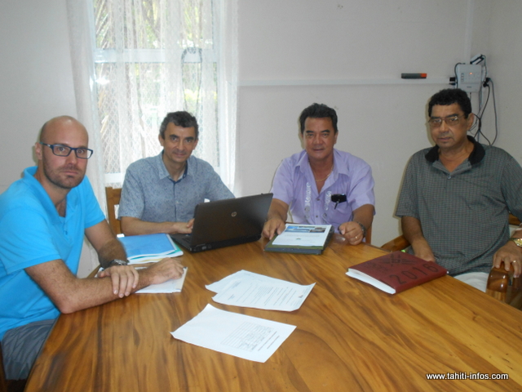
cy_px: 196
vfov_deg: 41.8
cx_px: 261
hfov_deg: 54.0
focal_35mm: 34
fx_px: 513
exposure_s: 1/30
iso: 320
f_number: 3.6
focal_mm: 5.8
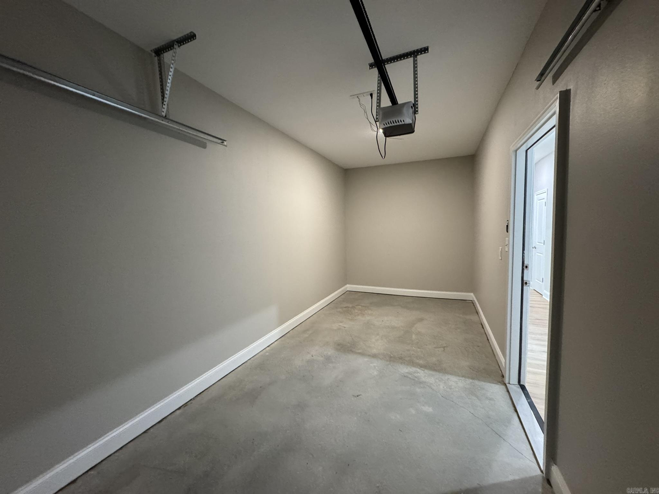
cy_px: 247
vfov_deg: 85.7
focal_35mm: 14
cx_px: 330
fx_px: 267
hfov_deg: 102.1
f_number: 2.2
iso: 640
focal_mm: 2.22
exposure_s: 1/60
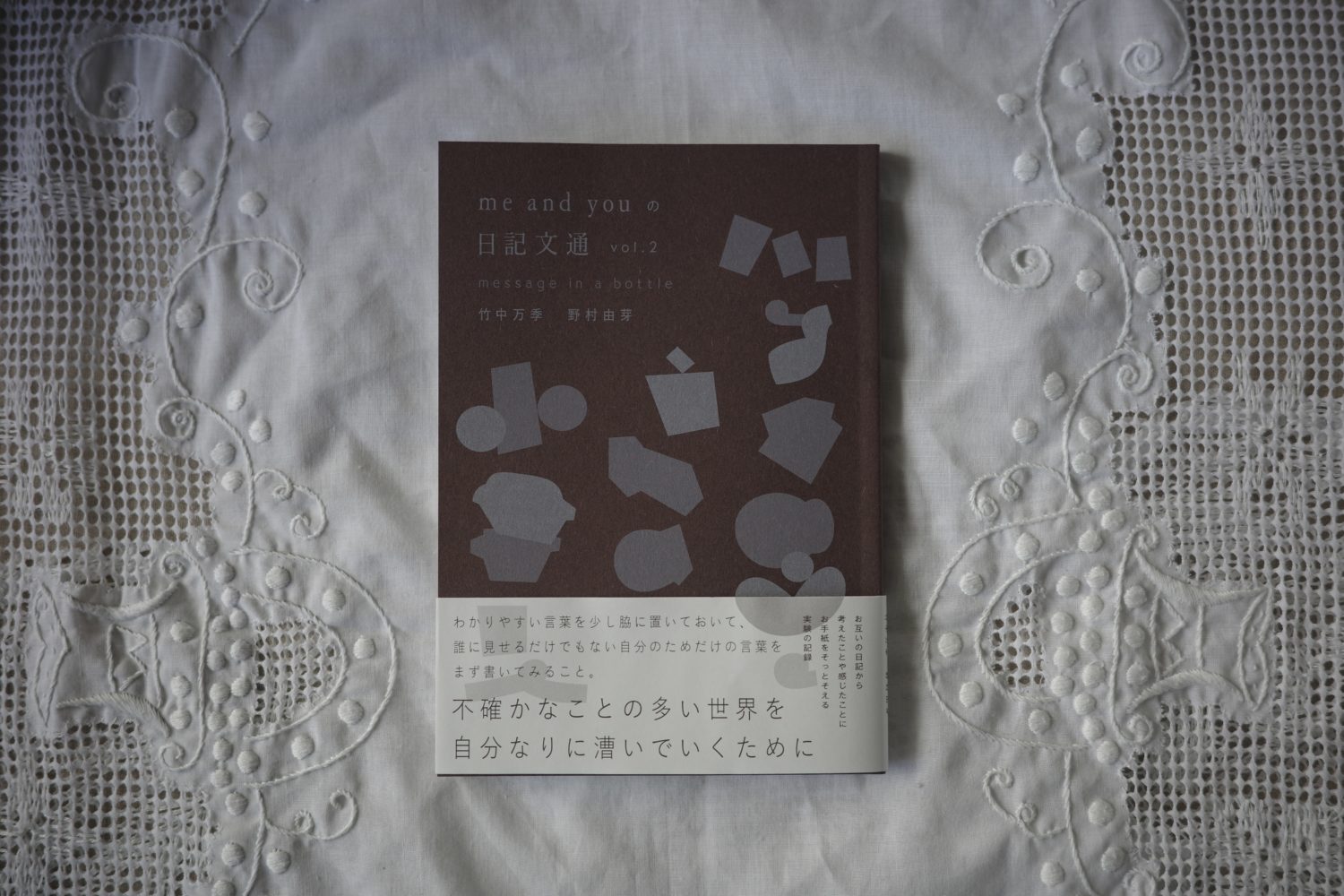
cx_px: 672
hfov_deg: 48.5
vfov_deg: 33.4
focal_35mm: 40
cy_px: 448
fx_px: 1493
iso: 100
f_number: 2.8
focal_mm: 26
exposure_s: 1/60
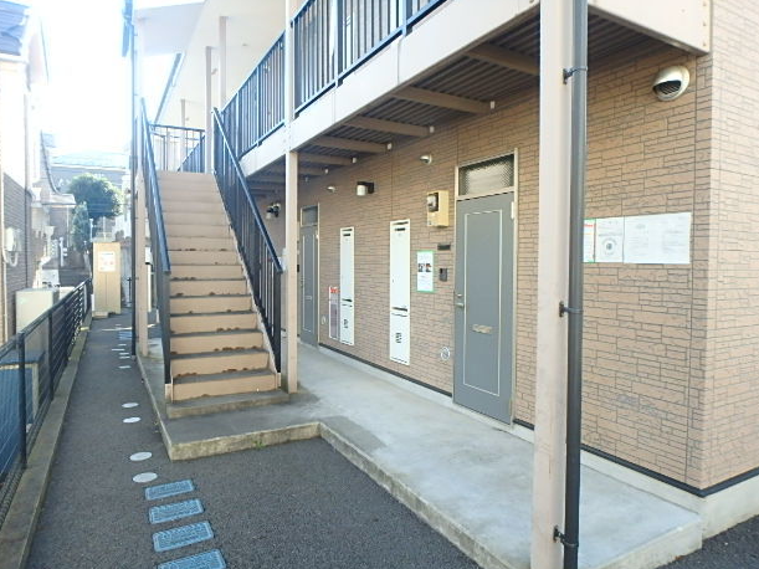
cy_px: 284
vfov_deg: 61.1
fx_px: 482
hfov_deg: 76.4
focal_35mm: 22
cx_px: 370
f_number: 3.5
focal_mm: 3.7
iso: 400
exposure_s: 1/250
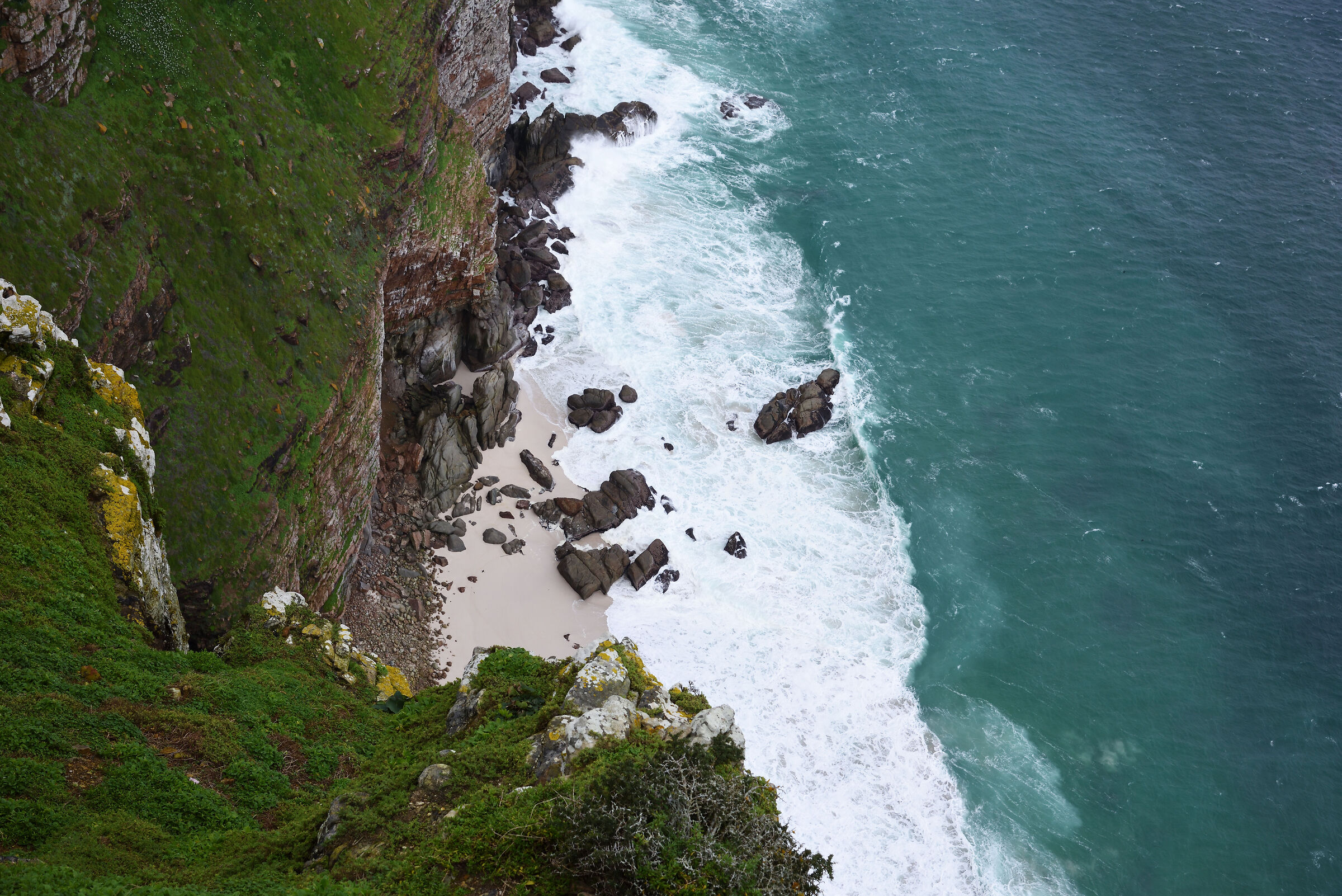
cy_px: 448
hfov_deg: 42.7
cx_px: 671
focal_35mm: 46
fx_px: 1715
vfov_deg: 29.3
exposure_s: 1/400
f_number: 10
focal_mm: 46
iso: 280
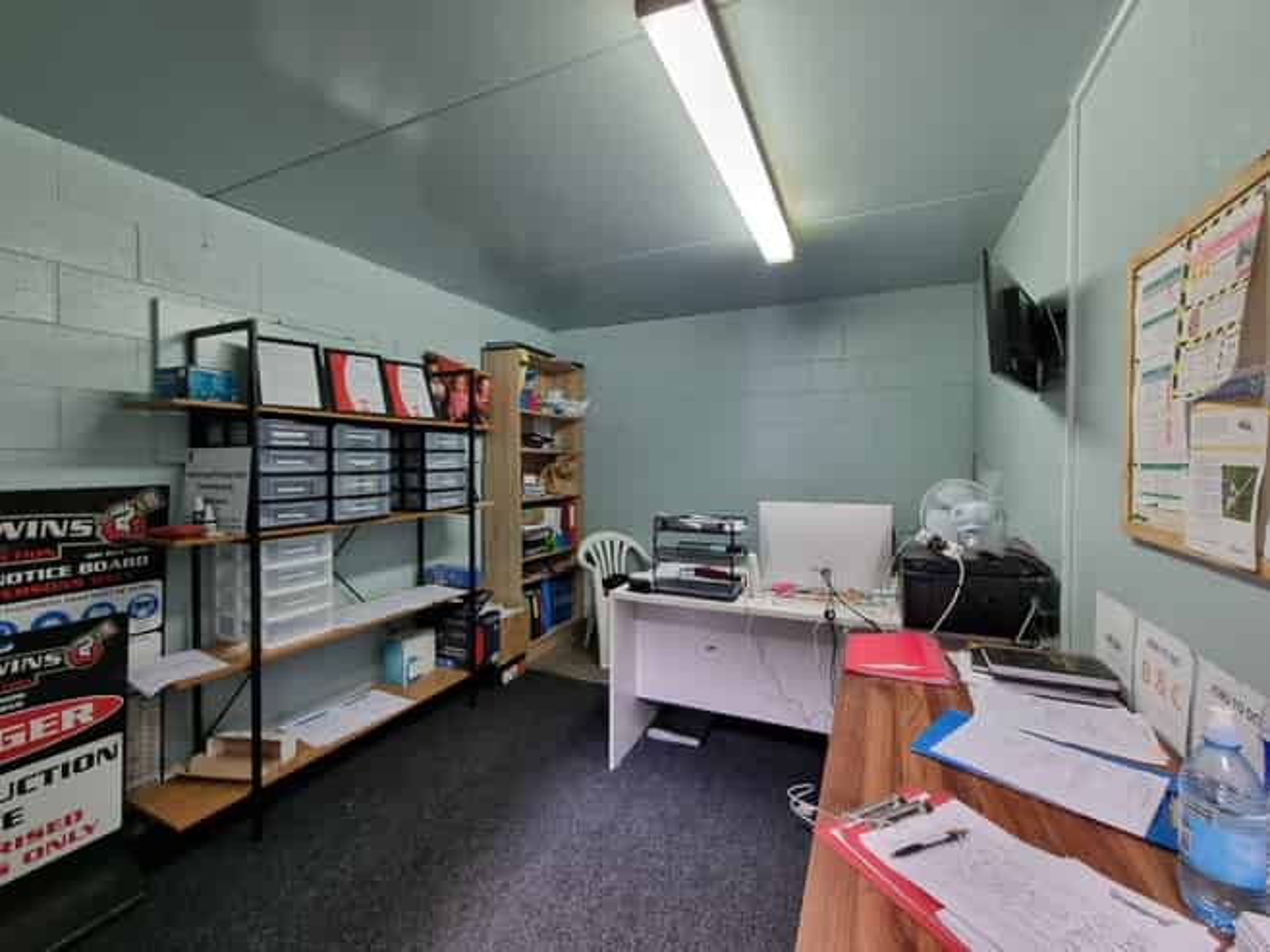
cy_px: 476
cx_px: 635
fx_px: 477
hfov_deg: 106.2
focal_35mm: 13
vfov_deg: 89.9
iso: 125
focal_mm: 2.2
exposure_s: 1/50
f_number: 2.2
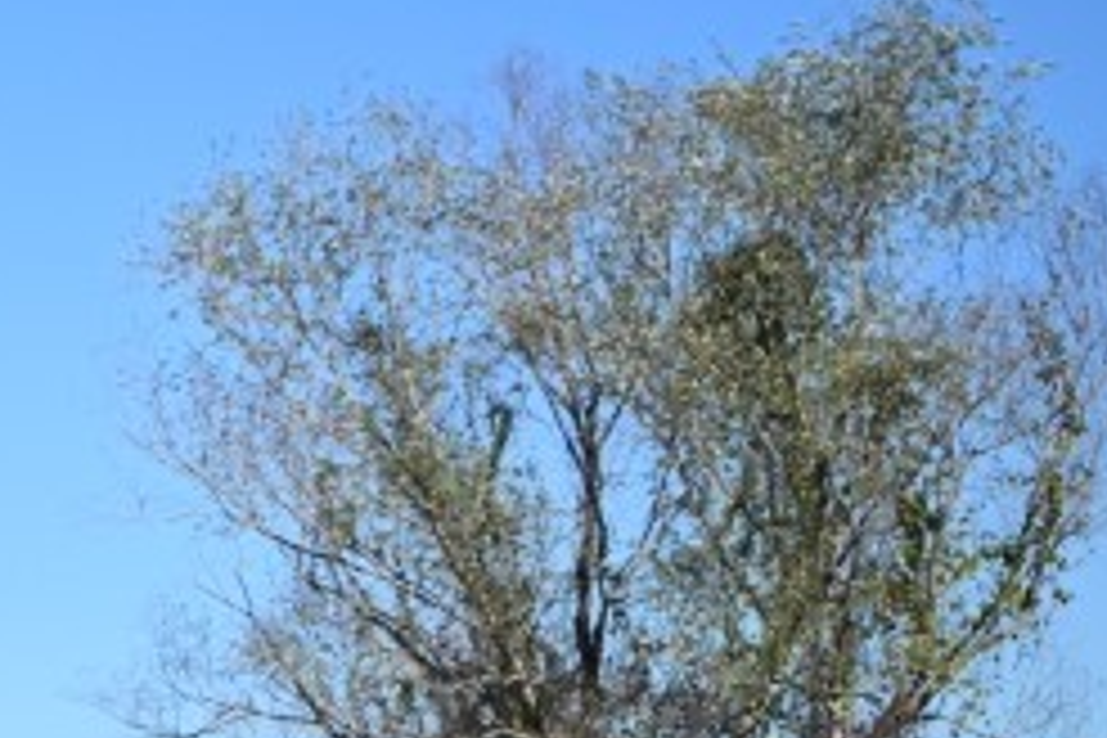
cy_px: 878
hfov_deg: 10.3
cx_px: -927
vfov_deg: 7.3
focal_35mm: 187
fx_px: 5750
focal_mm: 40
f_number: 2.8
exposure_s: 1/8000
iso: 400
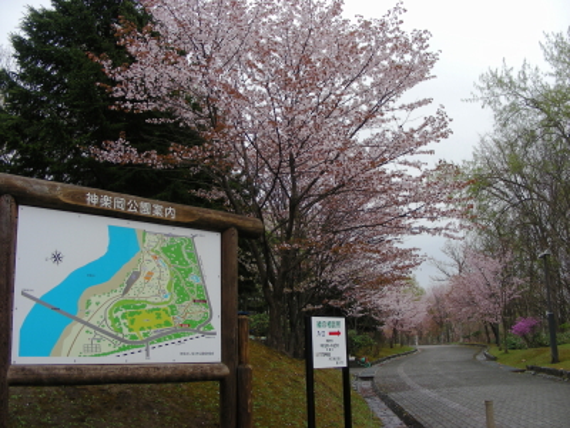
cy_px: 214
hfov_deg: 49.0
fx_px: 626
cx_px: 285
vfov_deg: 37.7
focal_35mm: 38
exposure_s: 1/126
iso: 50
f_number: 3.5
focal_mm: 6.3
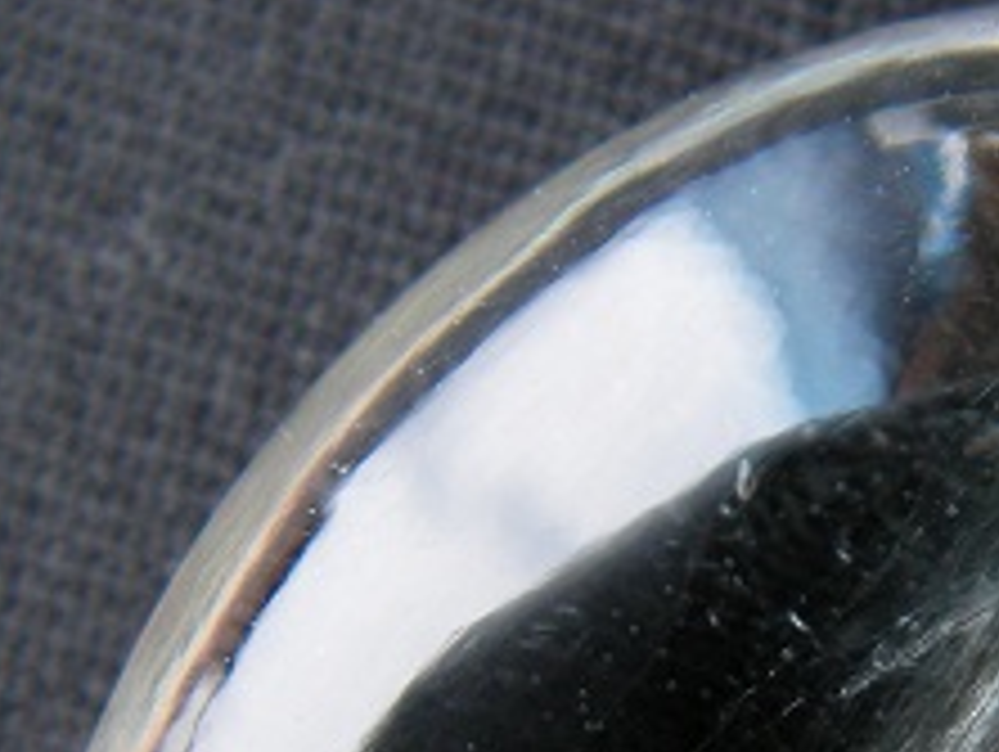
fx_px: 2369
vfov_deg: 17.5
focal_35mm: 82
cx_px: 756
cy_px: 788
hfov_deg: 23.6
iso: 100
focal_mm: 6.3
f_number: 3.3
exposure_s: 1/2.8
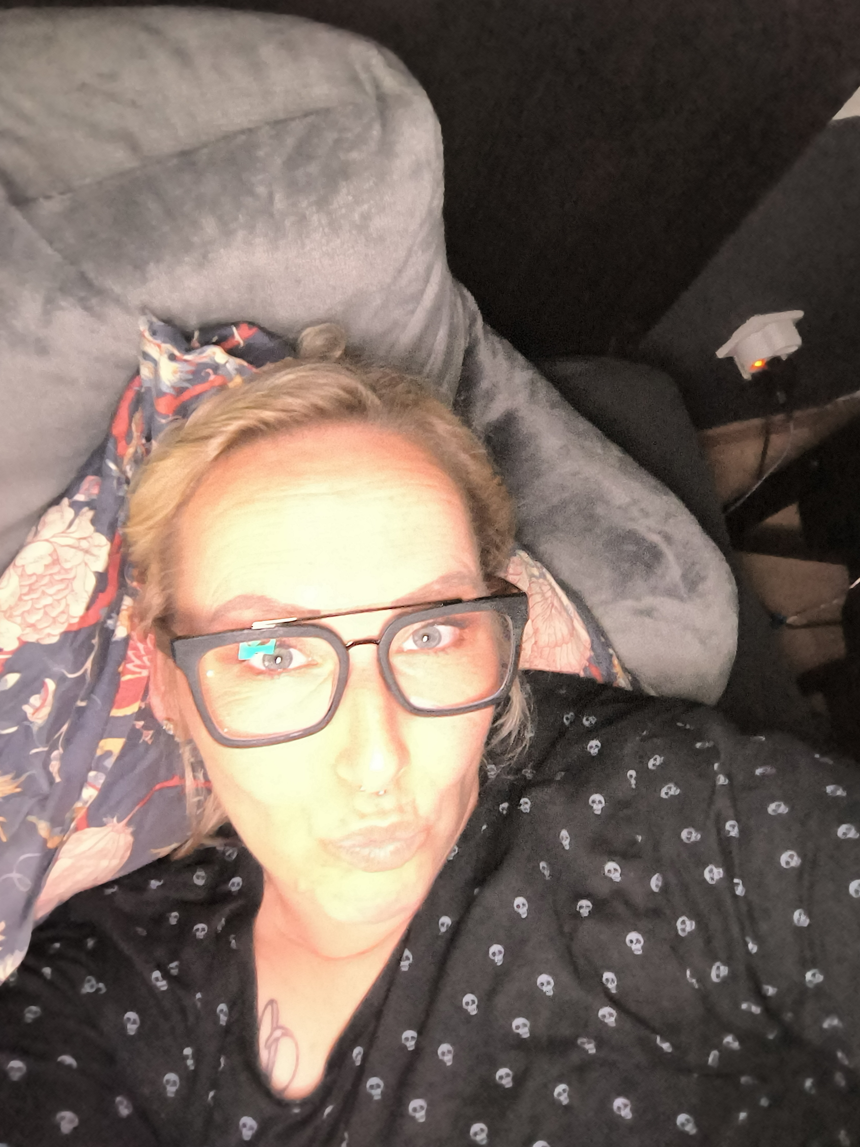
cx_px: 432
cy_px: 575
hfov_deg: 54.9
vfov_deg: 69.4
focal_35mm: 25
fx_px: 828
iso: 1600
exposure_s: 1/12.5
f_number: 2.45
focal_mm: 3.26
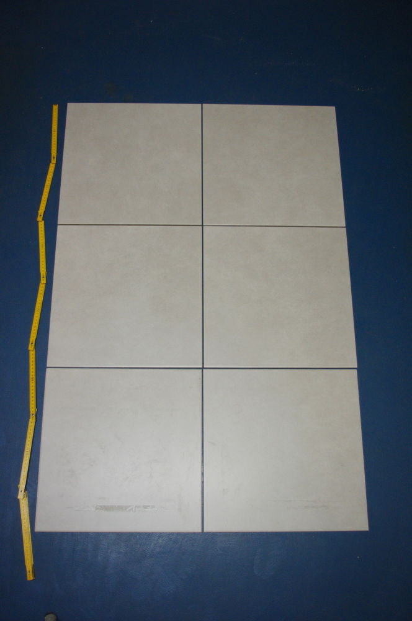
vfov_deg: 53.2
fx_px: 620
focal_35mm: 36
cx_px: 206
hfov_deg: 36.8
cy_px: 310
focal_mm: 24.38
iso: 800
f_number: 4
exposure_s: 1/30
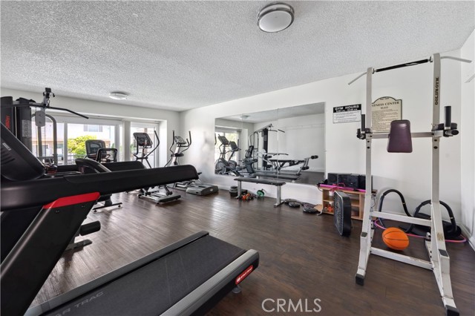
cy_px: 158
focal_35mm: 14
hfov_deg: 104.3
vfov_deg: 81.1
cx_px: 238
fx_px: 185
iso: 100
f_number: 9
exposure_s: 1/13
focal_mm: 14
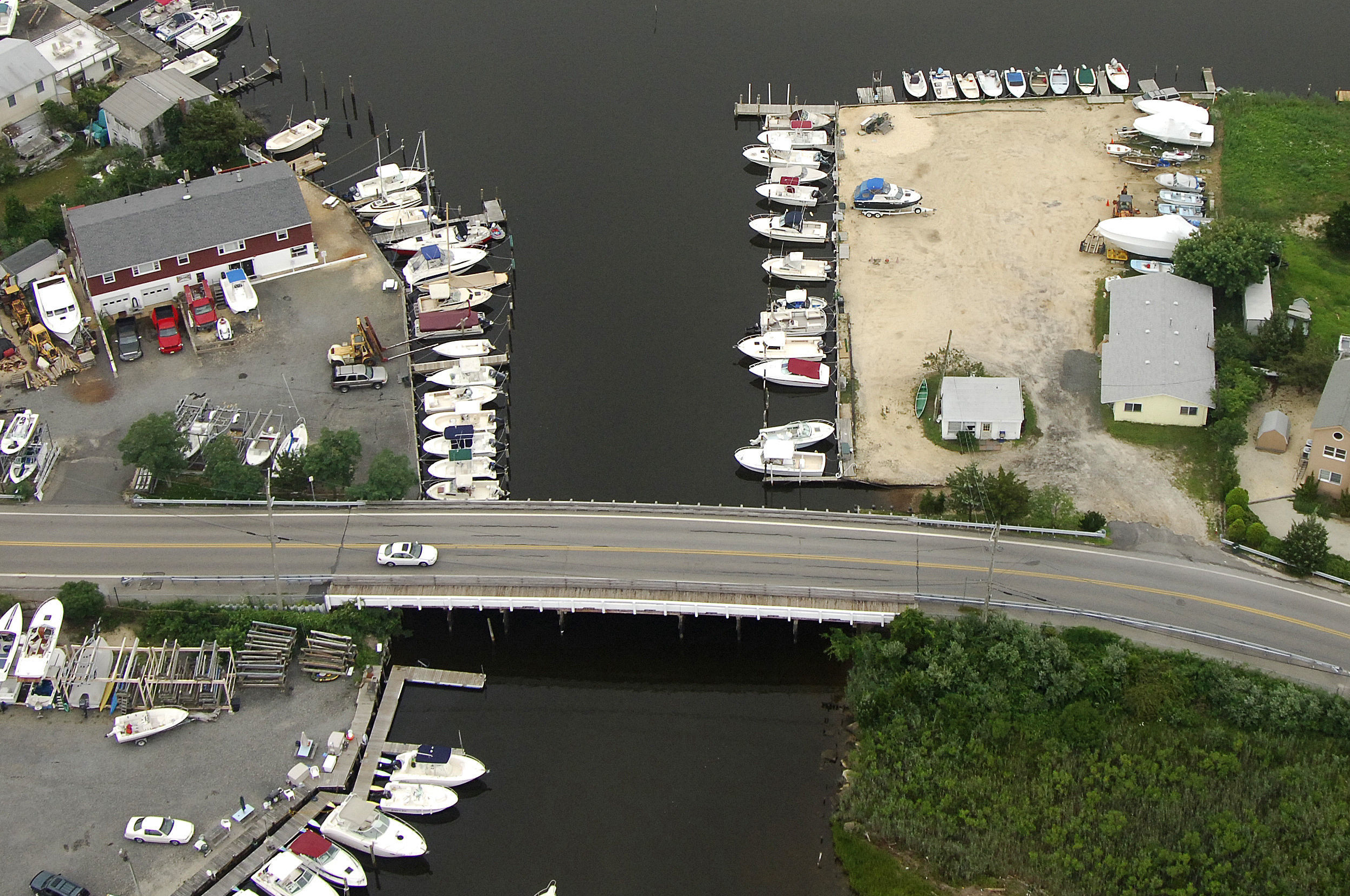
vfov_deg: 21.7
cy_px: 250
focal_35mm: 62
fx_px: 2322
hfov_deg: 32.3
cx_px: 824
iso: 400
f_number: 5
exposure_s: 1/1000
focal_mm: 24
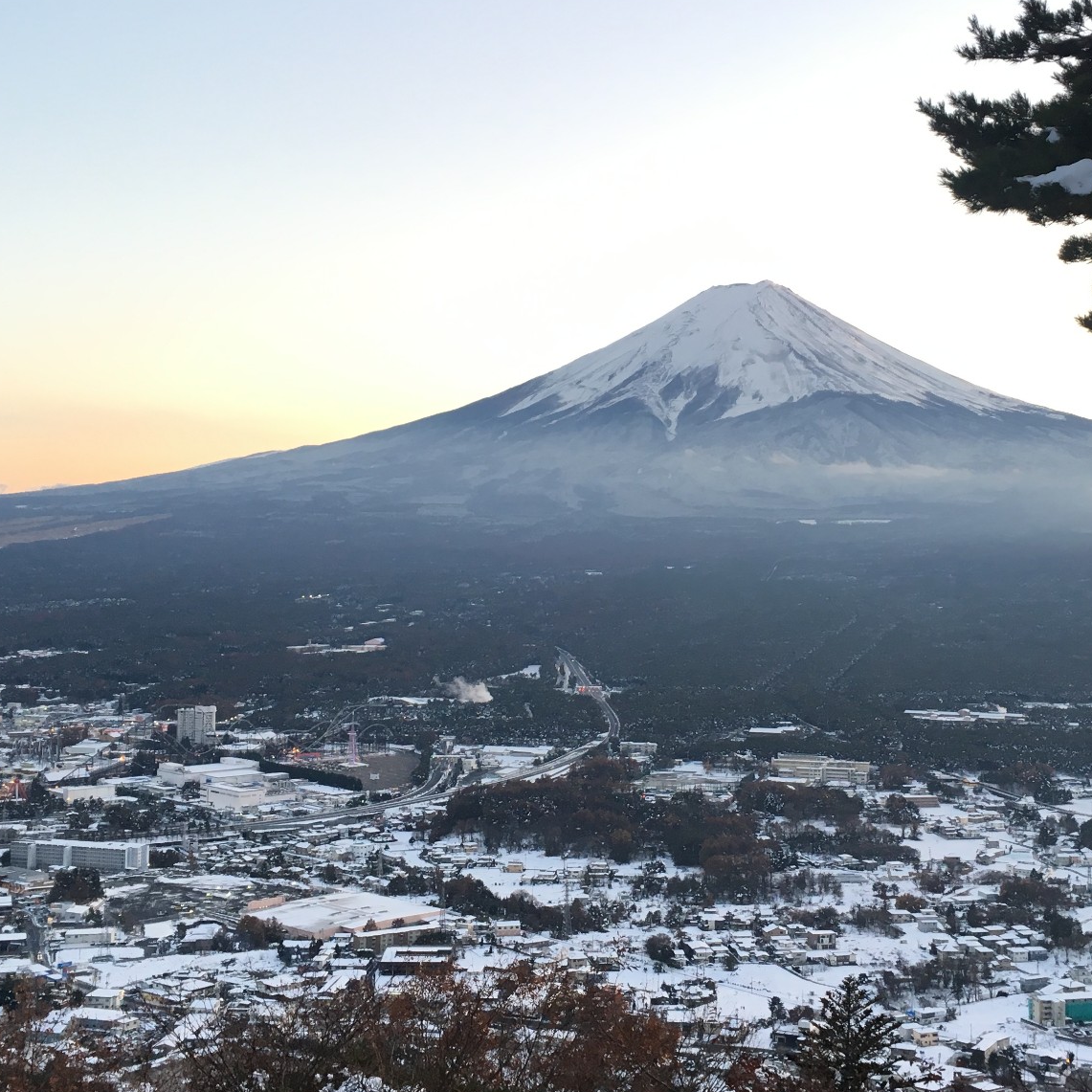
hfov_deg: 36.7
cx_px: 630
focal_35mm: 46
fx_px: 1642
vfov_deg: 36.7
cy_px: 461
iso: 25
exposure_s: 1/40
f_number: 2.2
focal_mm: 4.15
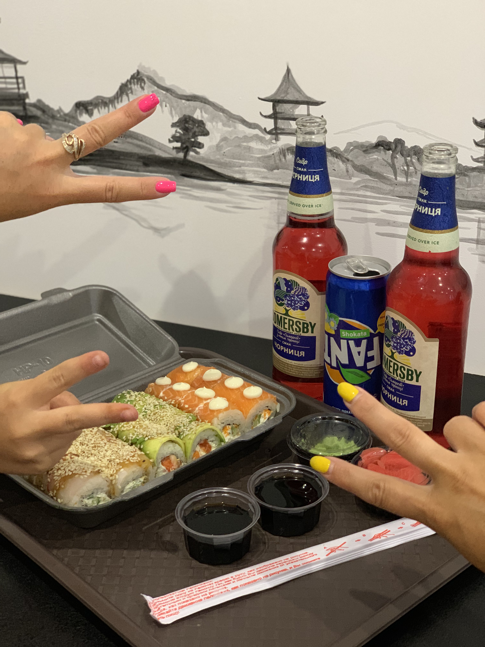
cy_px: 324
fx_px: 971
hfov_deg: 28.0
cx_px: 242
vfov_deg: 36.8
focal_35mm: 52
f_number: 2.4
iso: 250
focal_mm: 6
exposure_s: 1/50
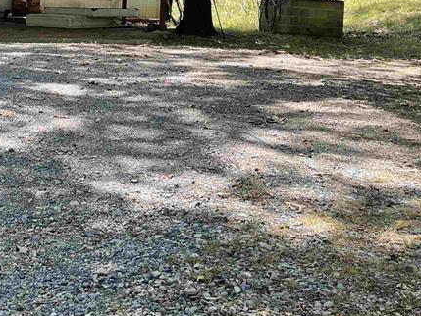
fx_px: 754
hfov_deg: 28.1
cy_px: -20
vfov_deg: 22.5
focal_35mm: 62
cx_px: -56
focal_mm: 5.1
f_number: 1.6
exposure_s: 1/406
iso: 32
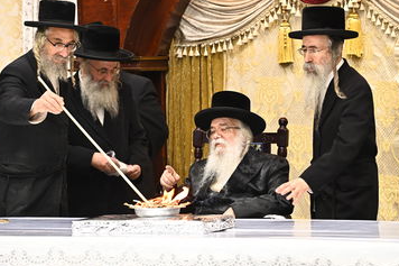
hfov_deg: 11.8
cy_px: 134
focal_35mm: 174
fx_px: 1928
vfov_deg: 7.9
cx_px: 188
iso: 1600
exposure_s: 1/160
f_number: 6.3
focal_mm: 155
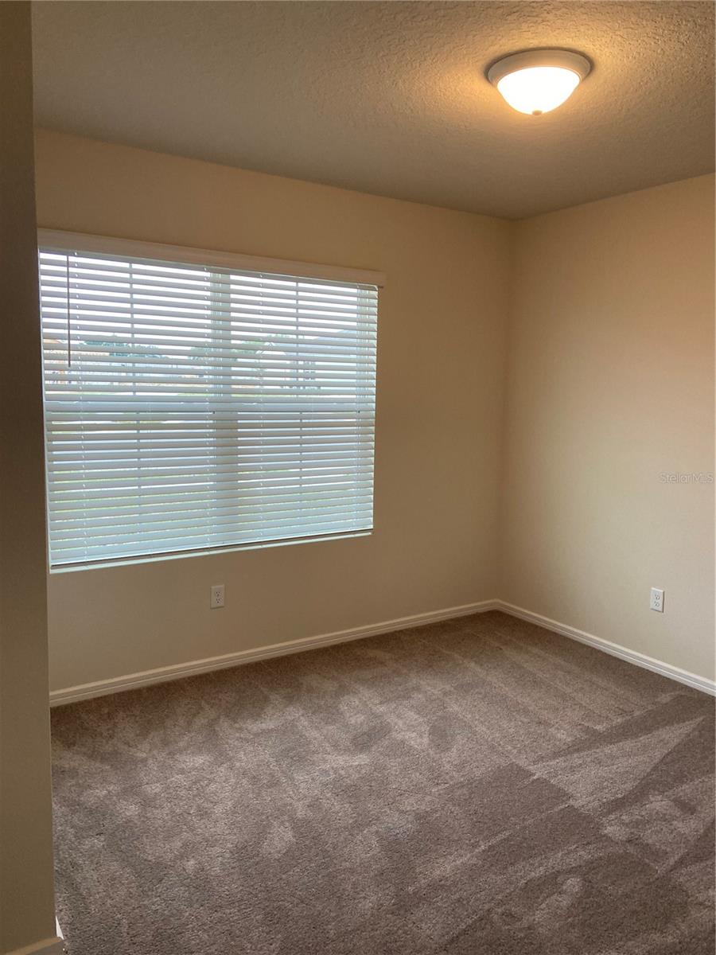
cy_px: 478
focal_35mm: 26
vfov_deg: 67.3
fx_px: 717
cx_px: 358
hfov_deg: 53.1
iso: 125
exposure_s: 1/120
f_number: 1.8
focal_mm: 4.25
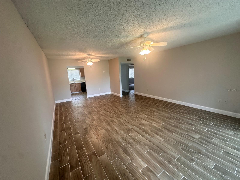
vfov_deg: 85.7
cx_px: 120
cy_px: 90
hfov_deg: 102.1
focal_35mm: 14
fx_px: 97
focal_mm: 2.22
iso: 200
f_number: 2.2
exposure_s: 1/120
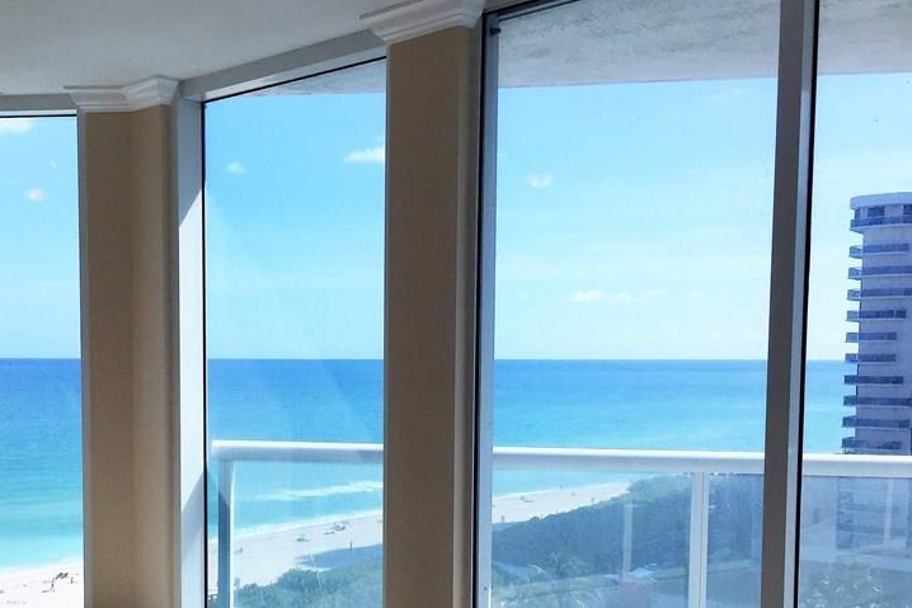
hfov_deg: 44.8
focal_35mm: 43
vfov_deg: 30.8
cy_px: 432
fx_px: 1089
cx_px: 312
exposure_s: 1/1236
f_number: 2.2
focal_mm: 4.15
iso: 32
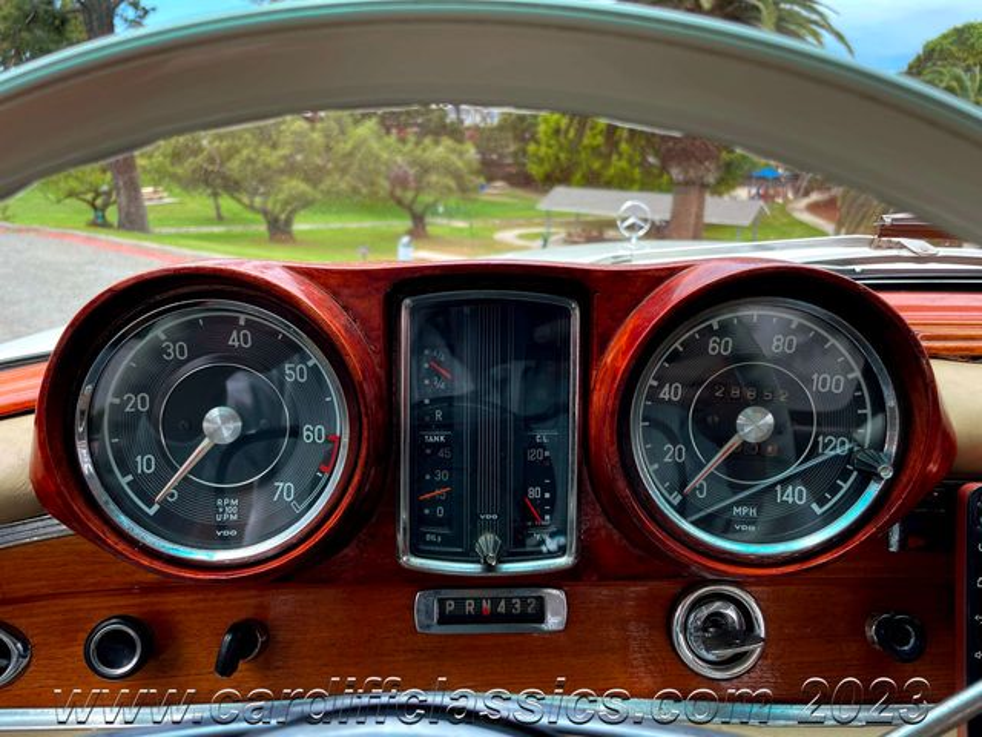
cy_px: 368
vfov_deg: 53.1
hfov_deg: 67.3
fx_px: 738
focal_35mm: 26
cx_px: 491
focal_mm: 4.2
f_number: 1.6
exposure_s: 1/556
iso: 32
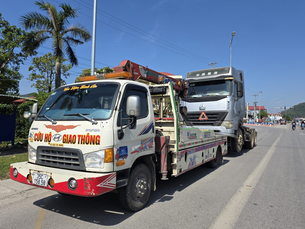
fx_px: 238
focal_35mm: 27
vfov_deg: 51.4
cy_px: 114
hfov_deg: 65.2
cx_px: 138
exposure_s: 1/7944
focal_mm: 6.3
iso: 80
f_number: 1.7
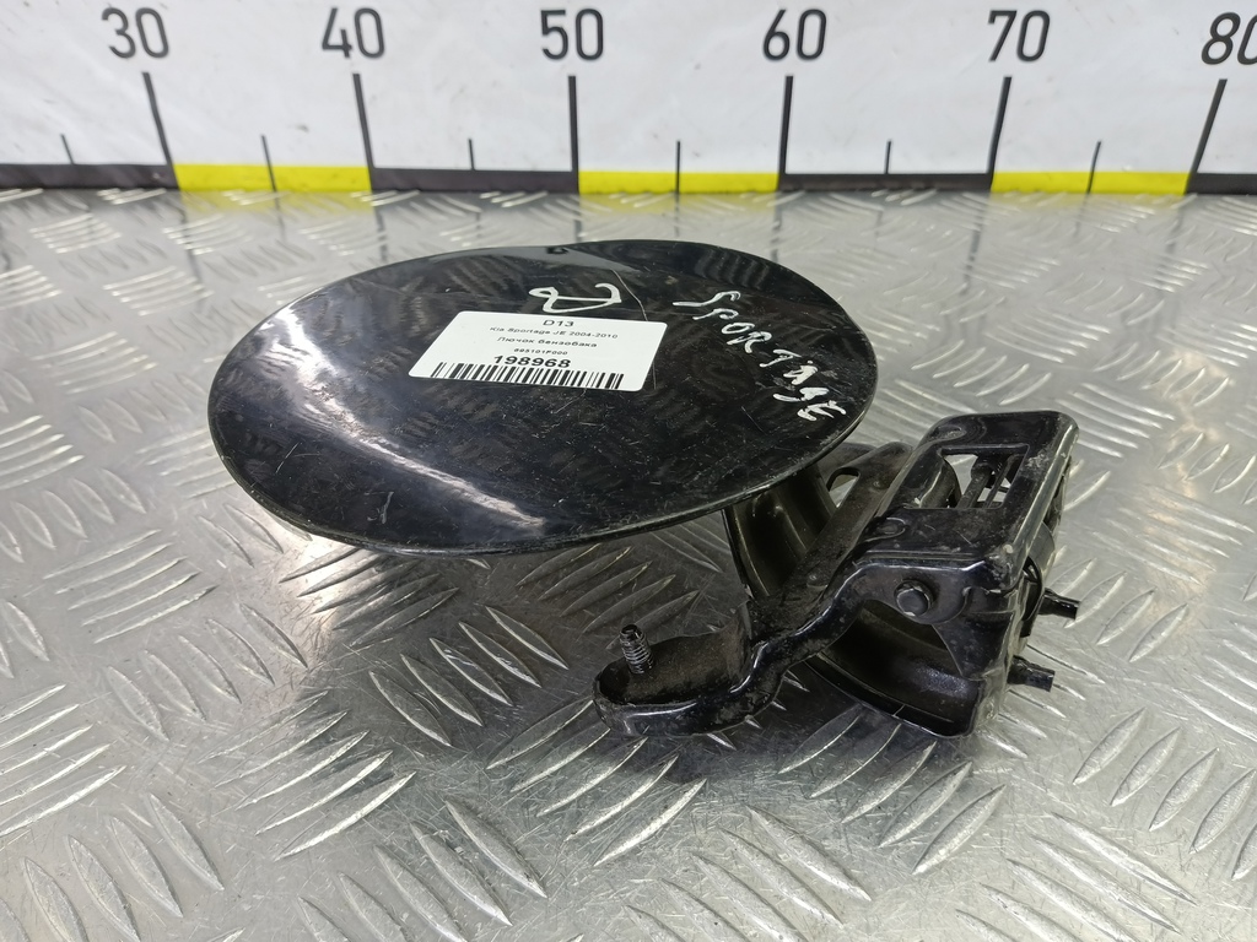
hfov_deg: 73.9
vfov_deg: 58.9
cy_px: 471
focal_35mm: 23
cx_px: 628
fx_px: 835
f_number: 1.6
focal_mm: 4.11
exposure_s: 1/50
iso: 176
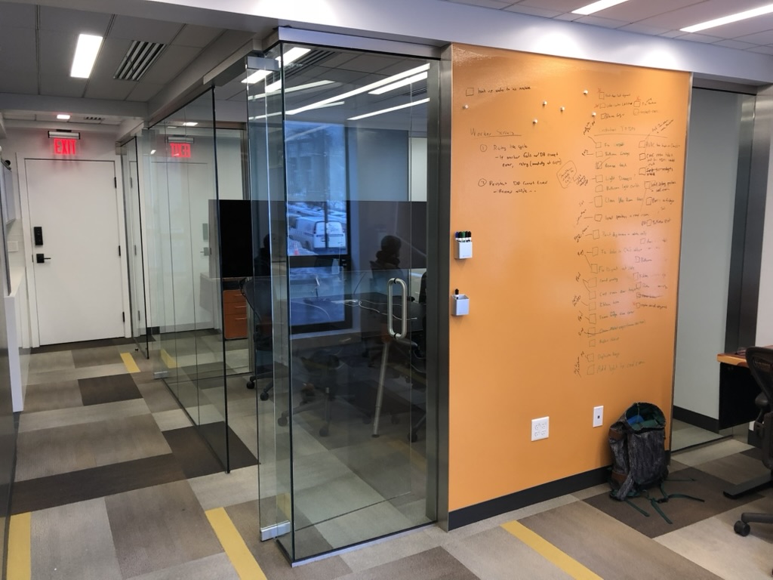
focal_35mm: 28
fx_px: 625
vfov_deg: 49.7
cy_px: 290
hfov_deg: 63.4
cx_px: 386
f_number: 1.8
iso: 40
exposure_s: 1/33
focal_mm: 4
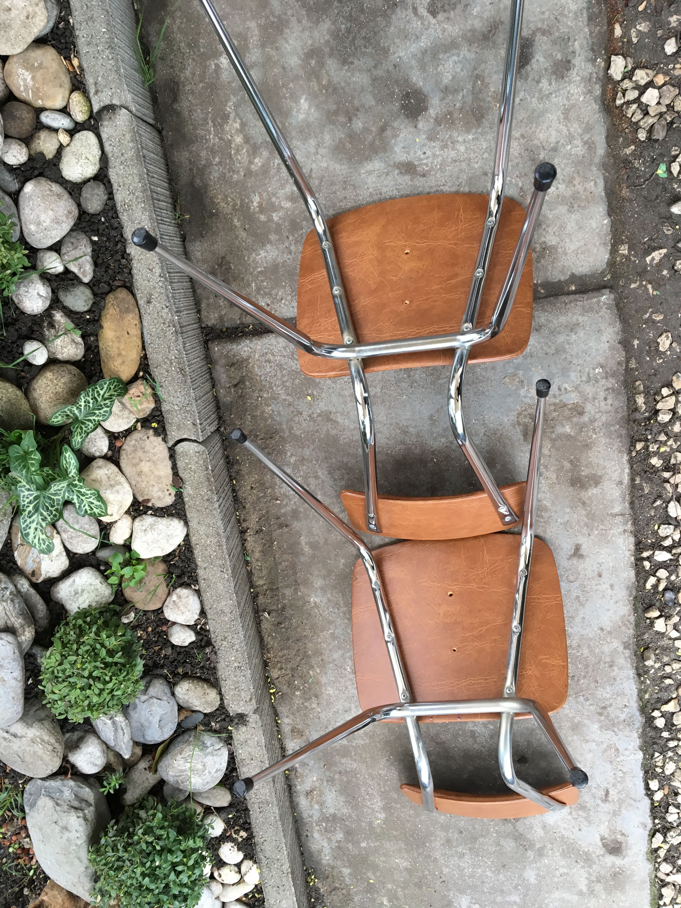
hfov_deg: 48.2
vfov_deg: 61.7
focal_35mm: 29
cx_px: 340
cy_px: 454
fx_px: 761
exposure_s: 1/33
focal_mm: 4.15
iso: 40
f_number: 2.2
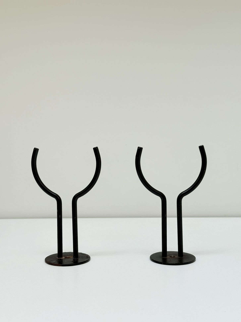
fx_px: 446
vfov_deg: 39.7
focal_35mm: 48
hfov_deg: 30.3
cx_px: 120
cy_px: 161
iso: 80
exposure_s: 1/263
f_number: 1.78
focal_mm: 6.76
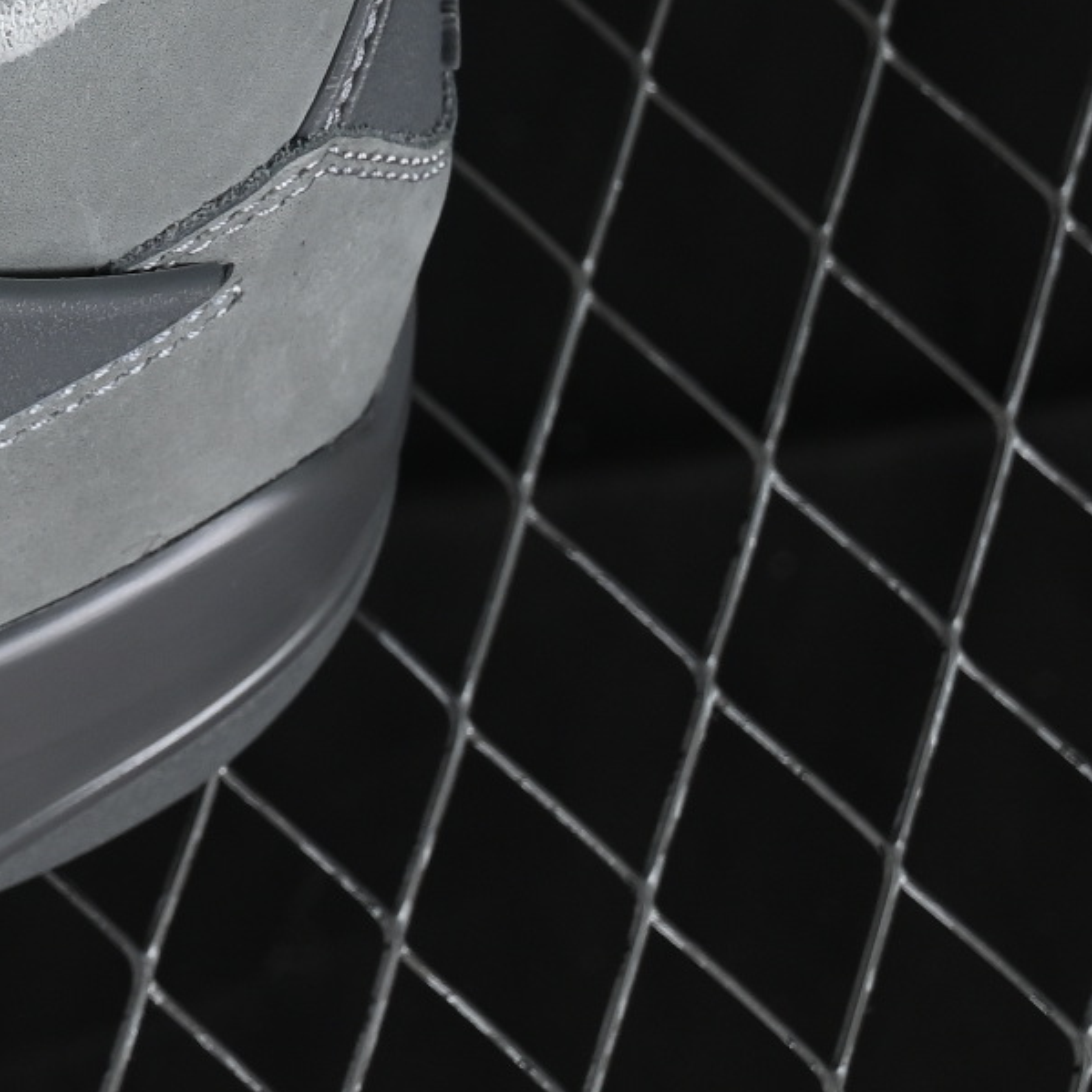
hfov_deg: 5.7
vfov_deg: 5.9
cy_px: -33
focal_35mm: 296
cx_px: -1360
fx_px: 10564
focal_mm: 50
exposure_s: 1/60
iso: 160
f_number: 6.3
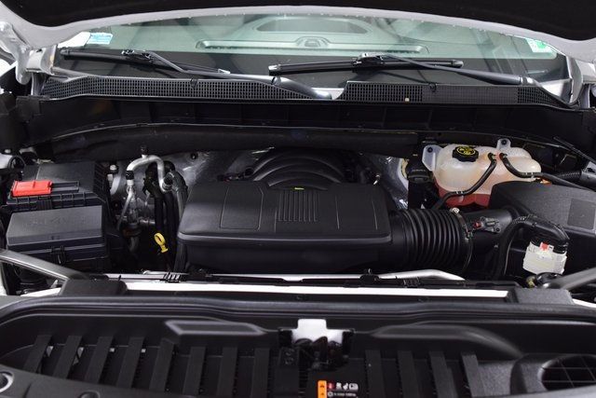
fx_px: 596
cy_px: 199
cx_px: 298
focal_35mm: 36
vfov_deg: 36.9
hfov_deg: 53.1
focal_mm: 24
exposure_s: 1/60
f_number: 2.8
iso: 1600
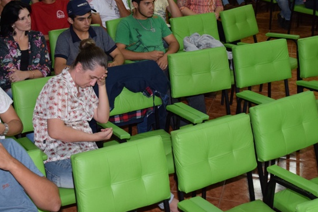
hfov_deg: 33.4
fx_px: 530
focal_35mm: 60
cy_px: 43
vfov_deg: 22.4
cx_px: 135
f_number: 5
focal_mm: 21
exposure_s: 1/100
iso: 800
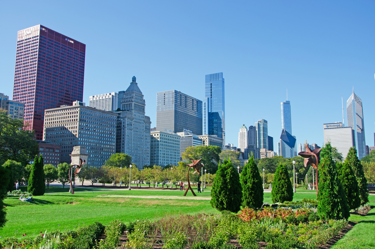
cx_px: 188
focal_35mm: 36
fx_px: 374
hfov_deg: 53.2
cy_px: 124
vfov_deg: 36.7
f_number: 8
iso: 110
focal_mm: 24
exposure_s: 1/250
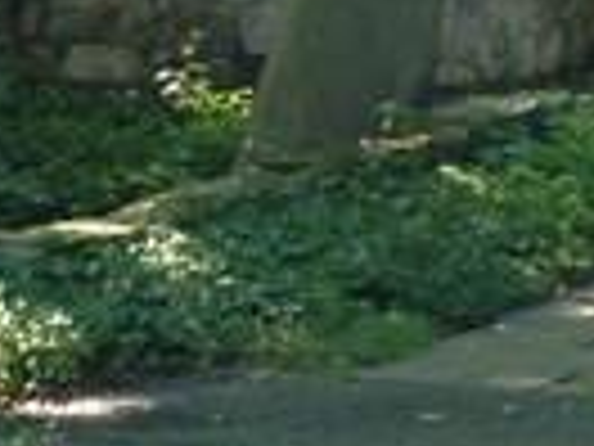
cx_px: 72
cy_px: -342
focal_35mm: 256
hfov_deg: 7.7
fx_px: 4393
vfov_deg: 5.7
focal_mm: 4.13
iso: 50
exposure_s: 1/30
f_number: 2.4
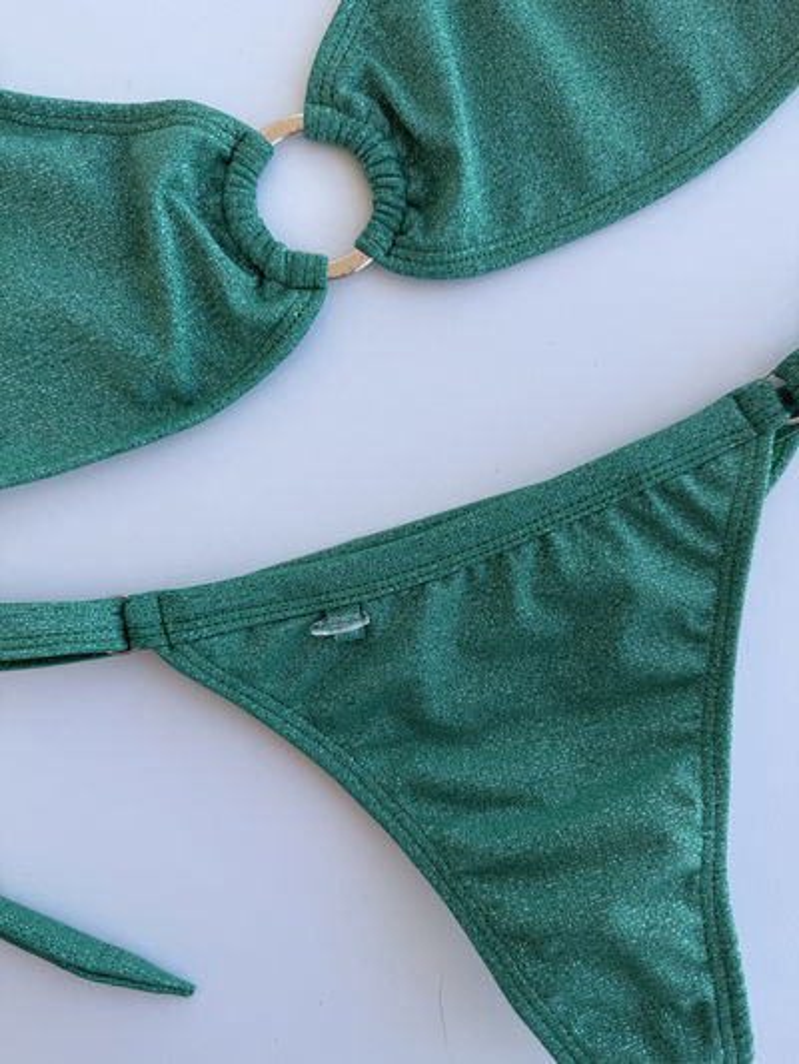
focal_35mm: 24
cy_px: 532
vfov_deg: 71.6
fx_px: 738
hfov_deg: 56.8
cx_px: 400
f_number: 1.78
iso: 80
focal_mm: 6.76
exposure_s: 1/683
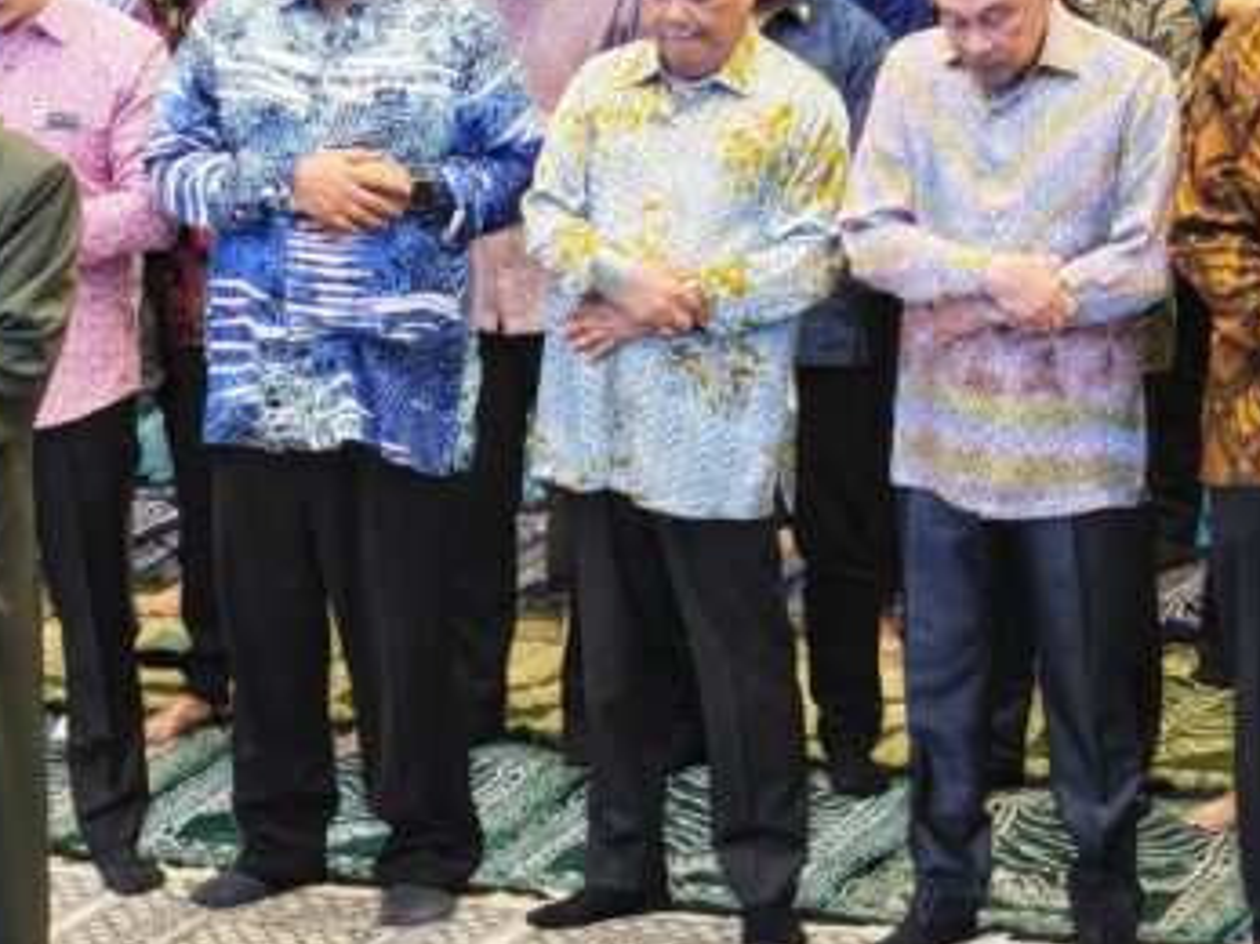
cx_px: 585
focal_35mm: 175
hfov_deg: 11.3
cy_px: 327
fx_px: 6368
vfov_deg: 8.5
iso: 400
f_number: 1.6
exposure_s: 1/40
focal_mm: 6.55
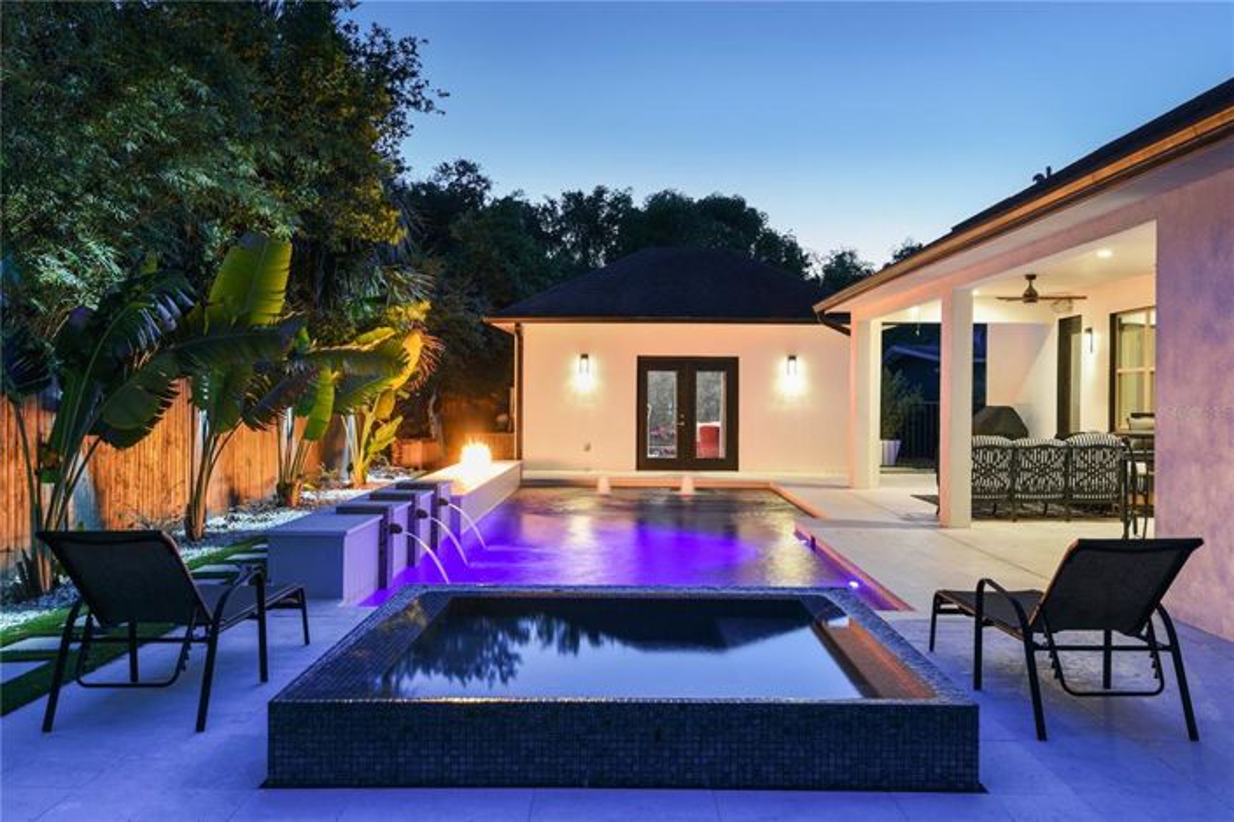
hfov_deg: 60.3
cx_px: 617
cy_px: 411
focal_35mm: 31
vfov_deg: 42.3
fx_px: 1063
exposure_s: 2.5
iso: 320
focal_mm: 31
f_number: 8
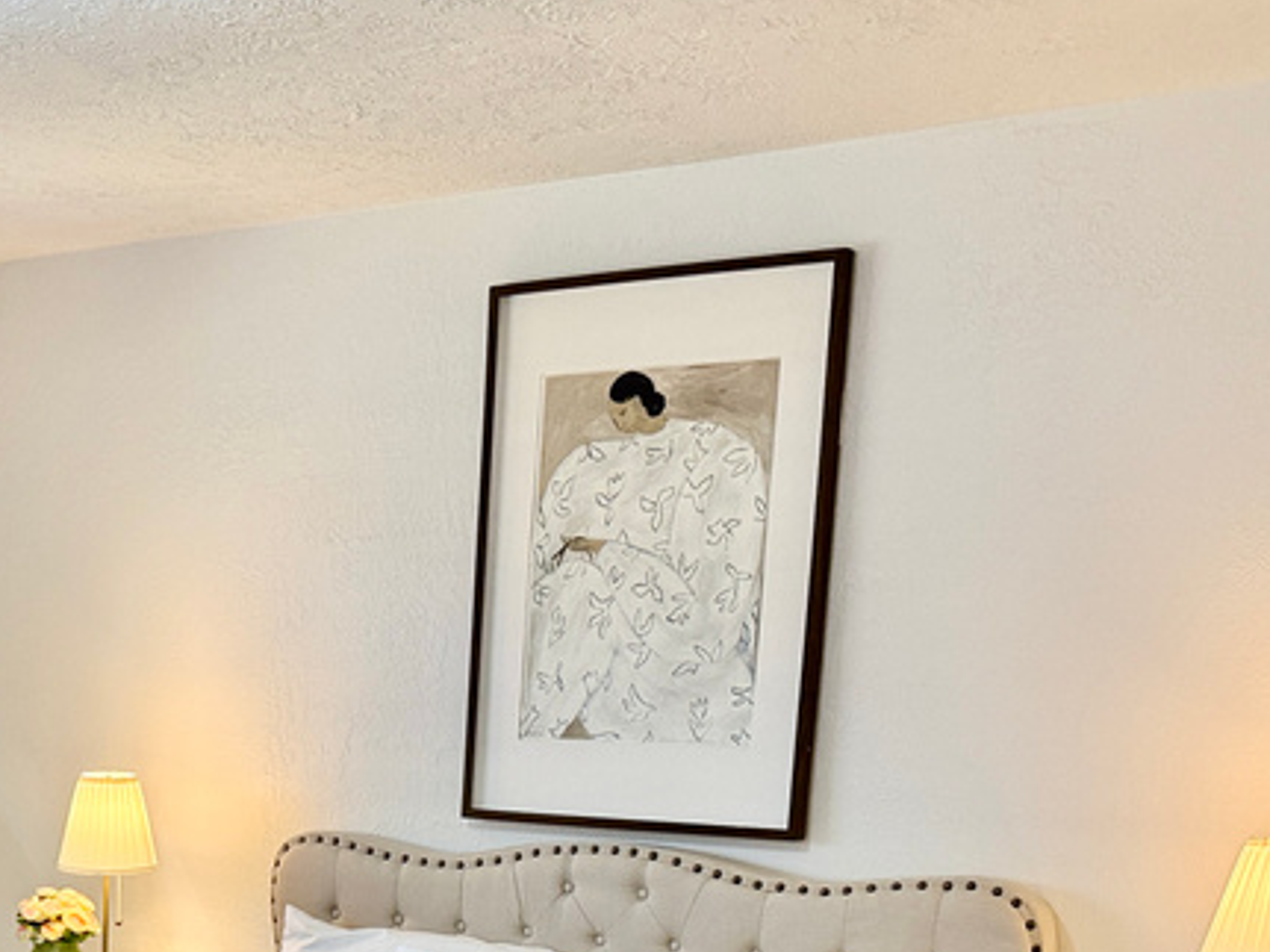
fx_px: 2091
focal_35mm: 57
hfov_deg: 32.3
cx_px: 147
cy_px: 1088
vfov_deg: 23.8
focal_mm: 6.76
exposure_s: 1/120
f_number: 1.78
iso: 200
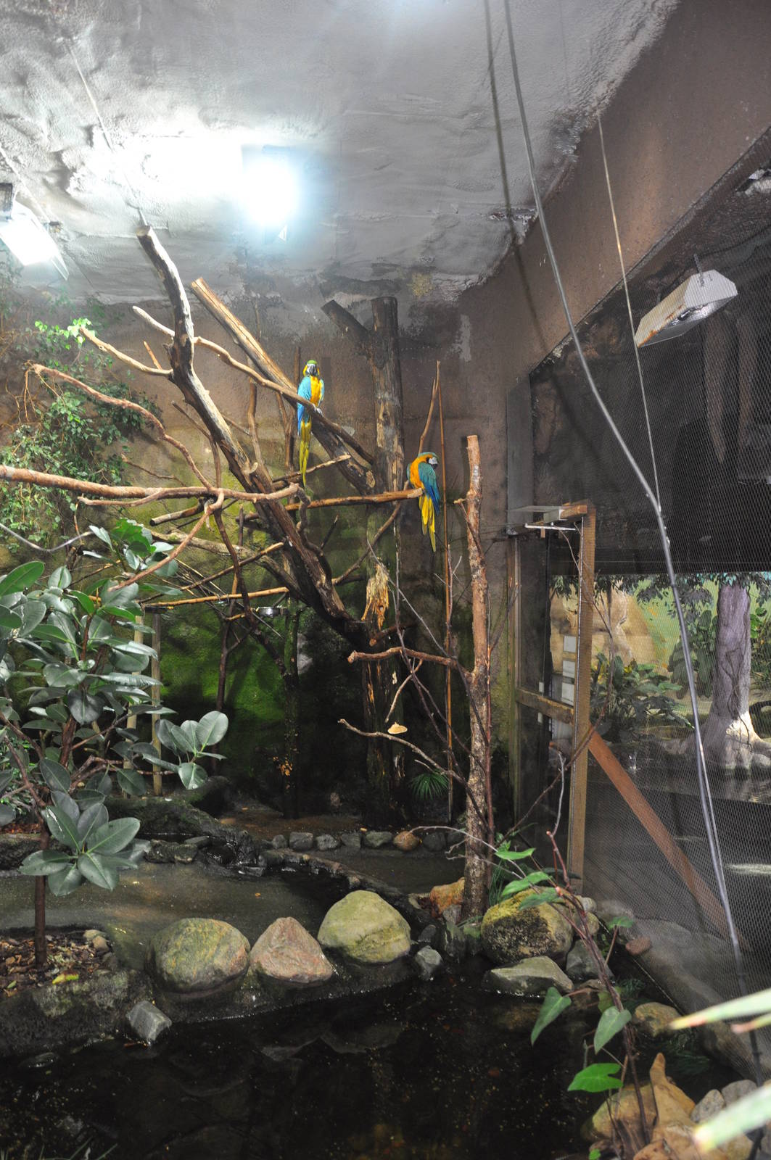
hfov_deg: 47.8
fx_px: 869
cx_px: 386
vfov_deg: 67.4
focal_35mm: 27
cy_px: 580
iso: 640
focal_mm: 18
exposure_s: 1/60
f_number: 4
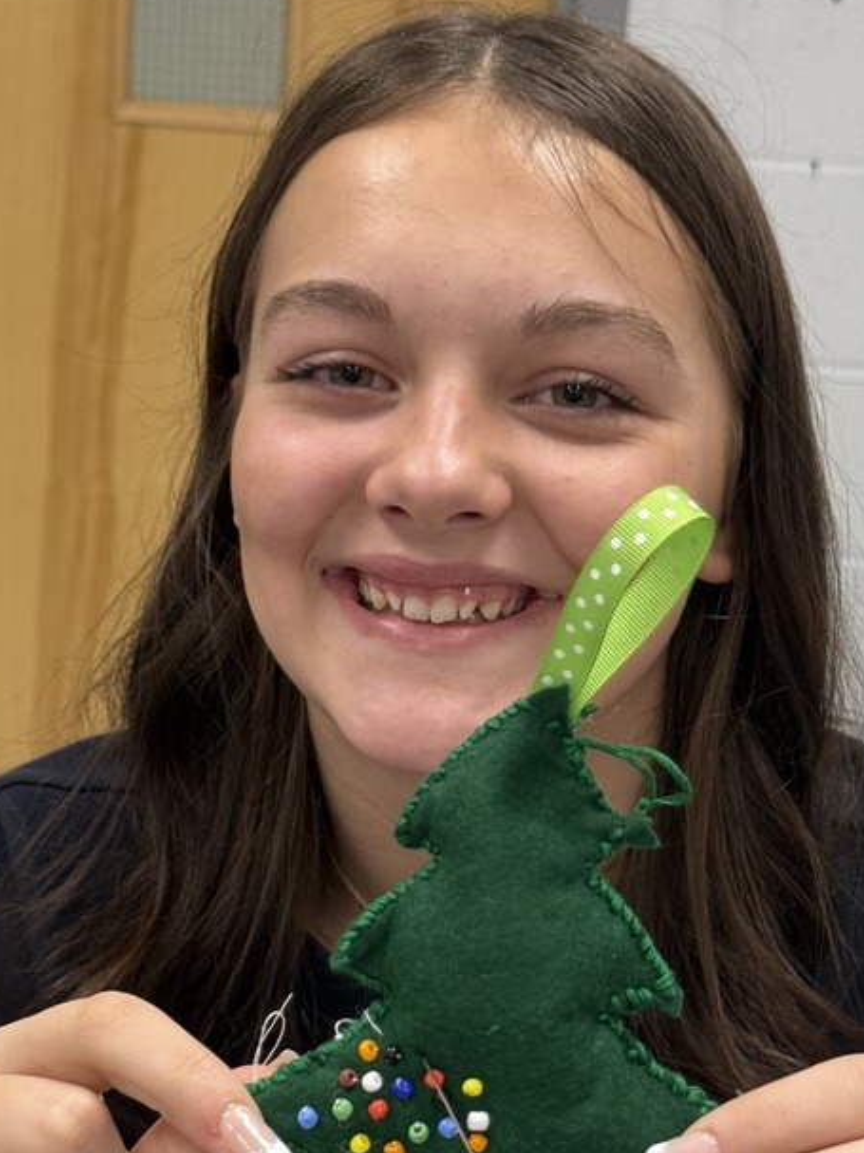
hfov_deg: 18.2
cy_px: 822
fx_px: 2697
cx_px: 460
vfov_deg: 23.9
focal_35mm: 81
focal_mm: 6.76
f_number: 1.78
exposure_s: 1/60
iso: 80
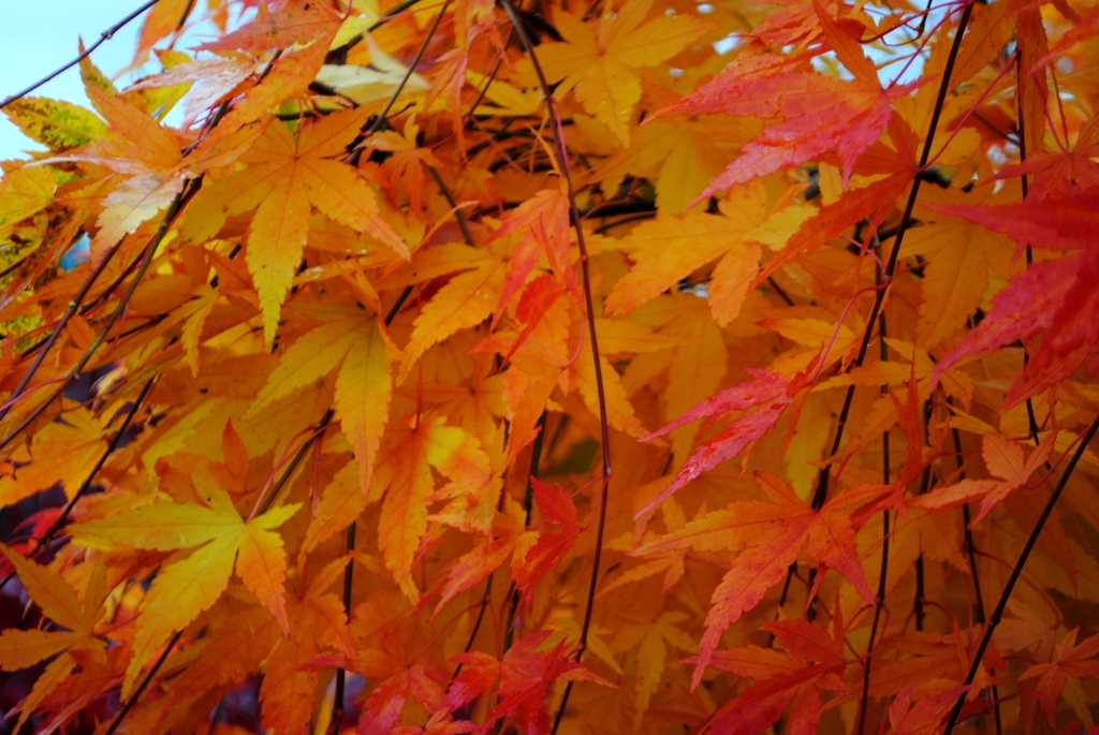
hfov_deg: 24.6
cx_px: 550
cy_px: 368
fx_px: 2521
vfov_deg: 16.6
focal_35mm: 82
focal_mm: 55
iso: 200
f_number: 5.6
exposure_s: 1/50
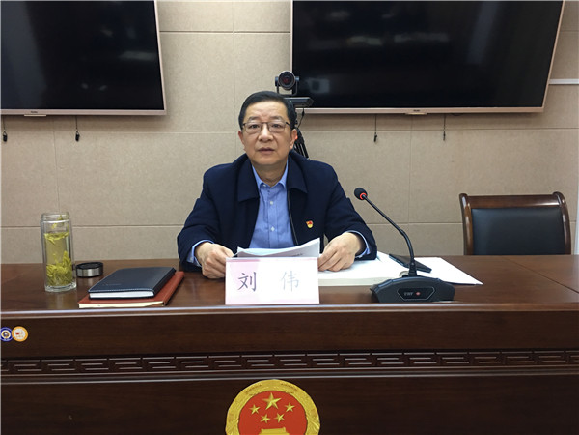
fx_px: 485
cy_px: 218
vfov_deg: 48.2
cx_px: 290
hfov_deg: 61.7
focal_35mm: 29
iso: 80
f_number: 2.2
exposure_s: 1/17
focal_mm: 4.15
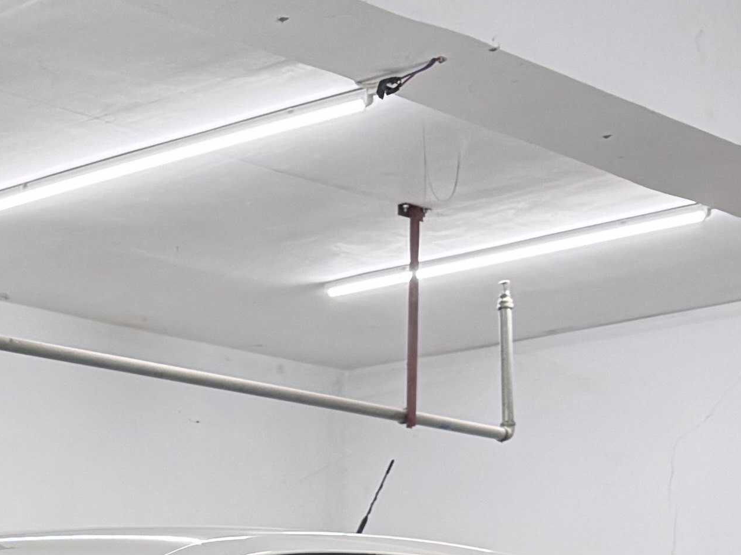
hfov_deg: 16.5
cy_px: 917
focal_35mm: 109
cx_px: -355
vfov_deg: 12.6
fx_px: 2333
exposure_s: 1/50
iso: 160
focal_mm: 6.76
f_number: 1.78
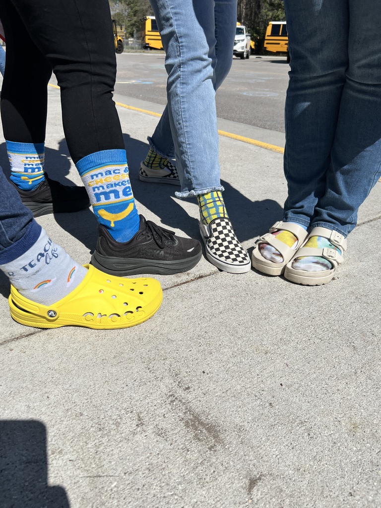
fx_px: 382
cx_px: 190
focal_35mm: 26
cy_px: 254
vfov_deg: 67.3
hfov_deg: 53.1
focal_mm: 5.7
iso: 50
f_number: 1.5
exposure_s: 1/9434
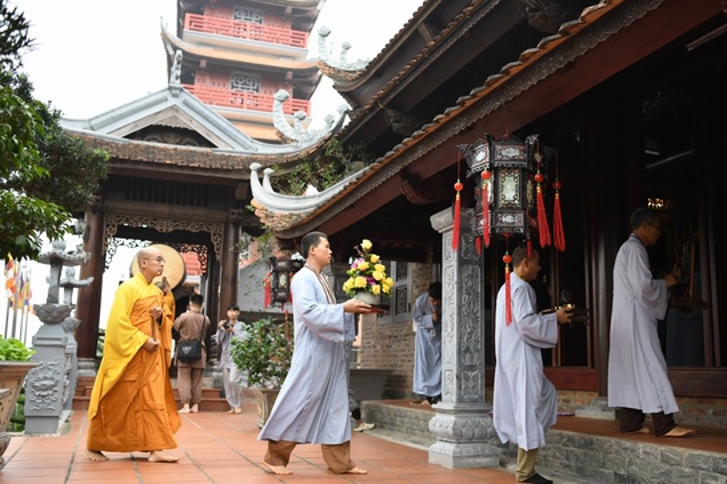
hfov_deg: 51.8
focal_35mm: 37
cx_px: 408
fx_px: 747
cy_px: 253
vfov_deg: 35.9
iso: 800
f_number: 2.8
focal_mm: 31
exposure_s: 1/500
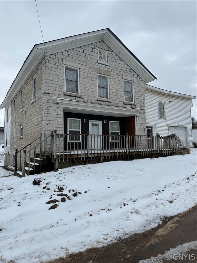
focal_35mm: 24
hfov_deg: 56.8
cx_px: 98
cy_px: 132
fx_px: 182
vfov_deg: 71.6
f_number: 1.78
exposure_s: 1/2907
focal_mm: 6.76
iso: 80
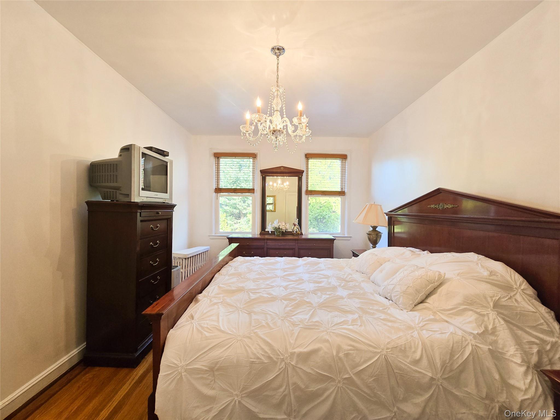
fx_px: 210
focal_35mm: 13
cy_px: 210
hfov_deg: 106.2
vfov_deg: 89.9
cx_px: 280
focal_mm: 2.2
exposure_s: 1/60
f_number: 2.2
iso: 100
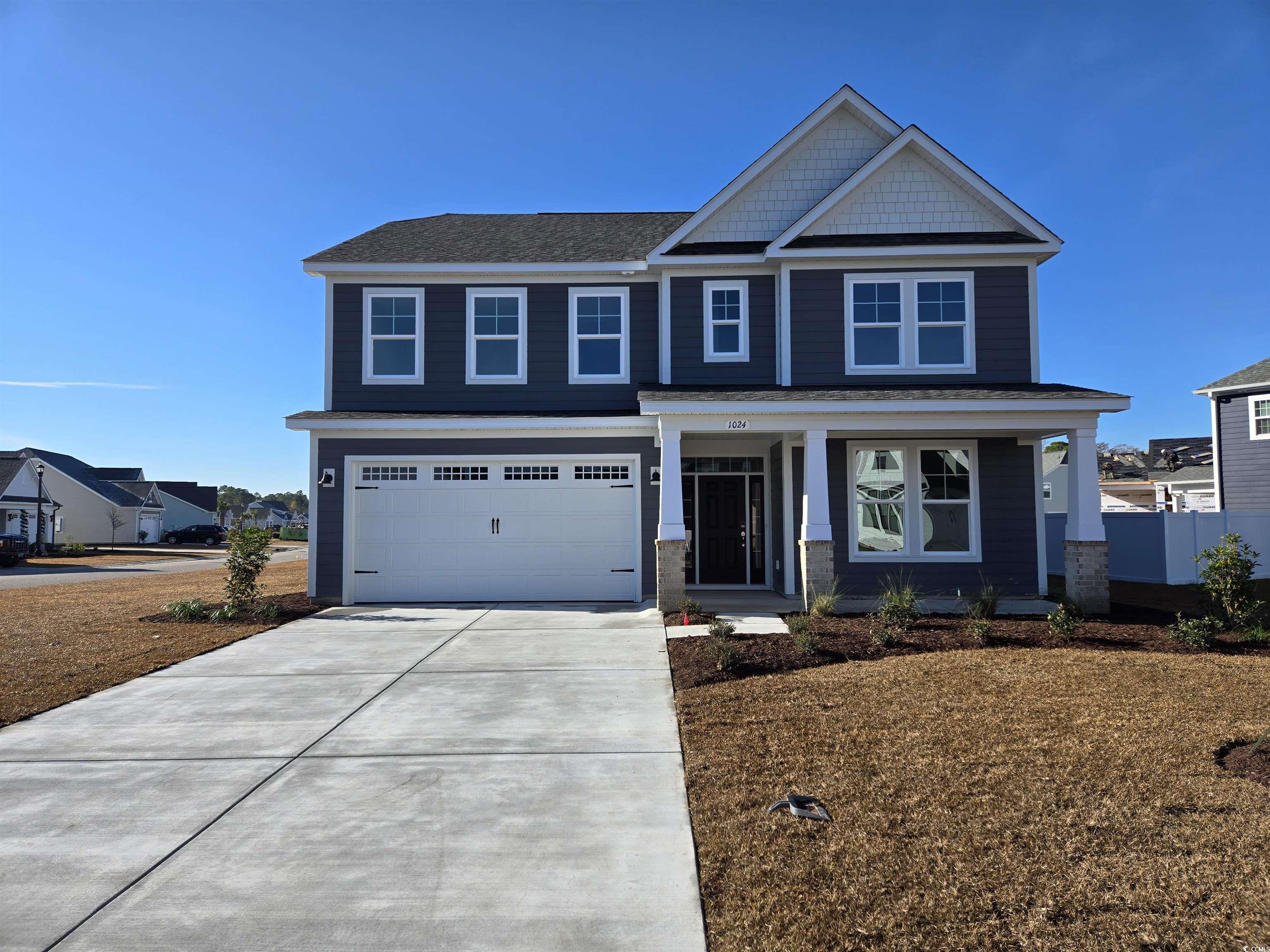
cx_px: 635
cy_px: 476
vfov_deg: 58.9
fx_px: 844
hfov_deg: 73.9
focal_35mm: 23
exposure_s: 1/1654
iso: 25
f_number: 1.8
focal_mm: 5.4
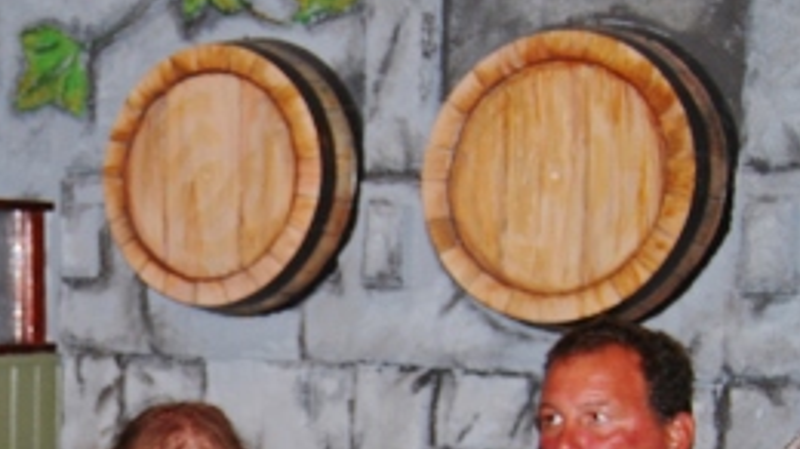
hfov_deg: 21.8
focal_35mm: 93
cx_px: -55
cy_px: 547
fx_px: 1972
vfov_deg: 12.7
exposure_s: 1/60
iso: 200
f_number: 4
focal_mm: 24
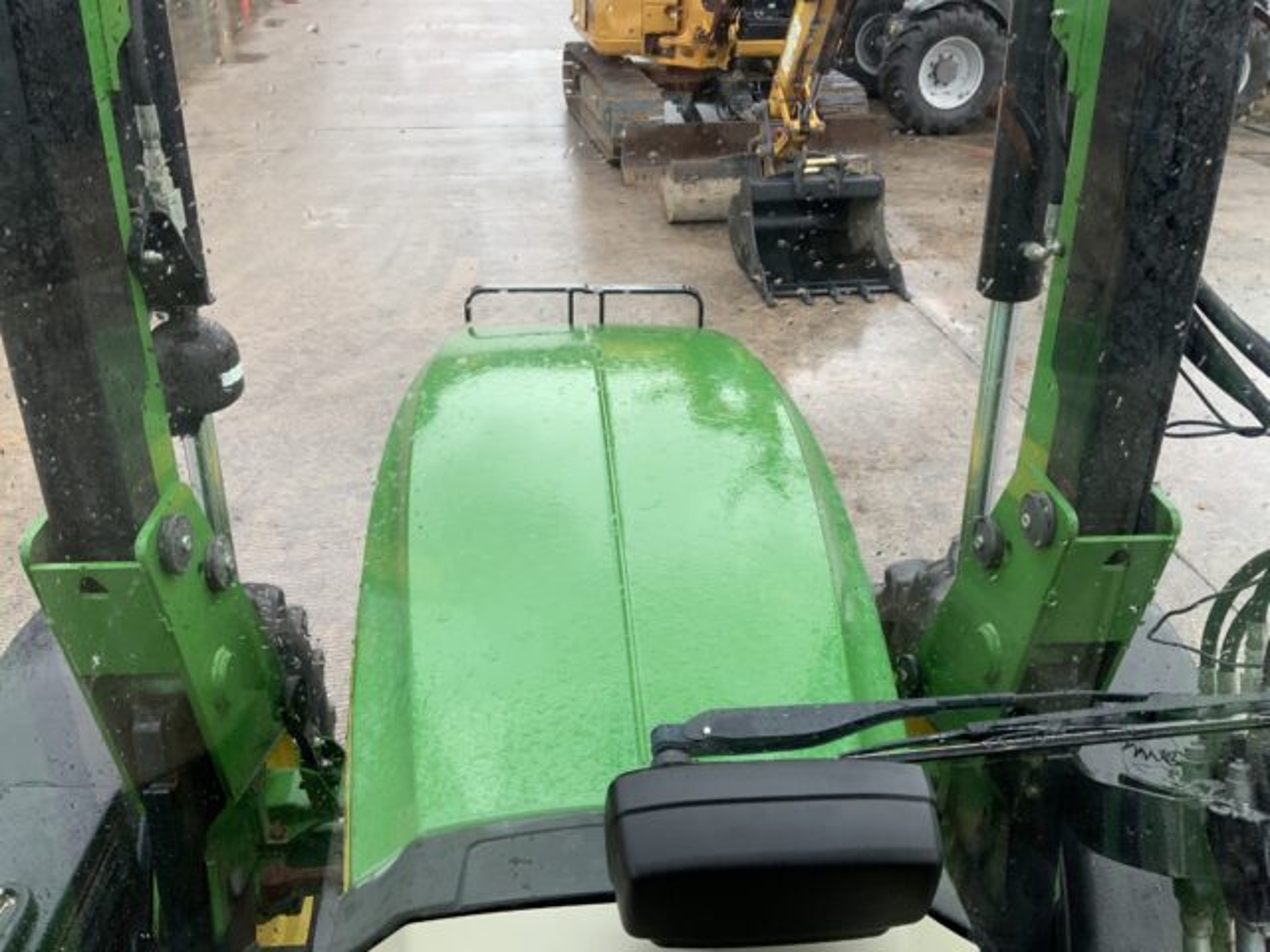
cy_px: 476
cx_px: 635
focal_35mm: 29
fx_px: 1064
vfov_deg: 48.2
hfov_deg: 61.7
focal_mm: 3
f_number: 1.8
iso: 50
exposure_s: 1/122
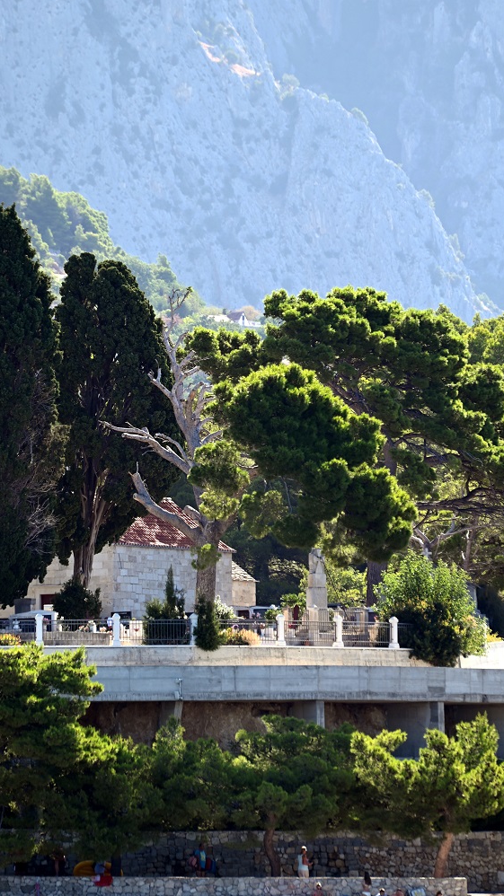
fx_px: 7488
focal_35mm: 315
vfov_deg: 6.9
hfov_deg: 3.9
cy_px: 448
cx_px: 240
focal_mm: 300
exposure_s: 1/320
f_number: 5.6
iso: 180
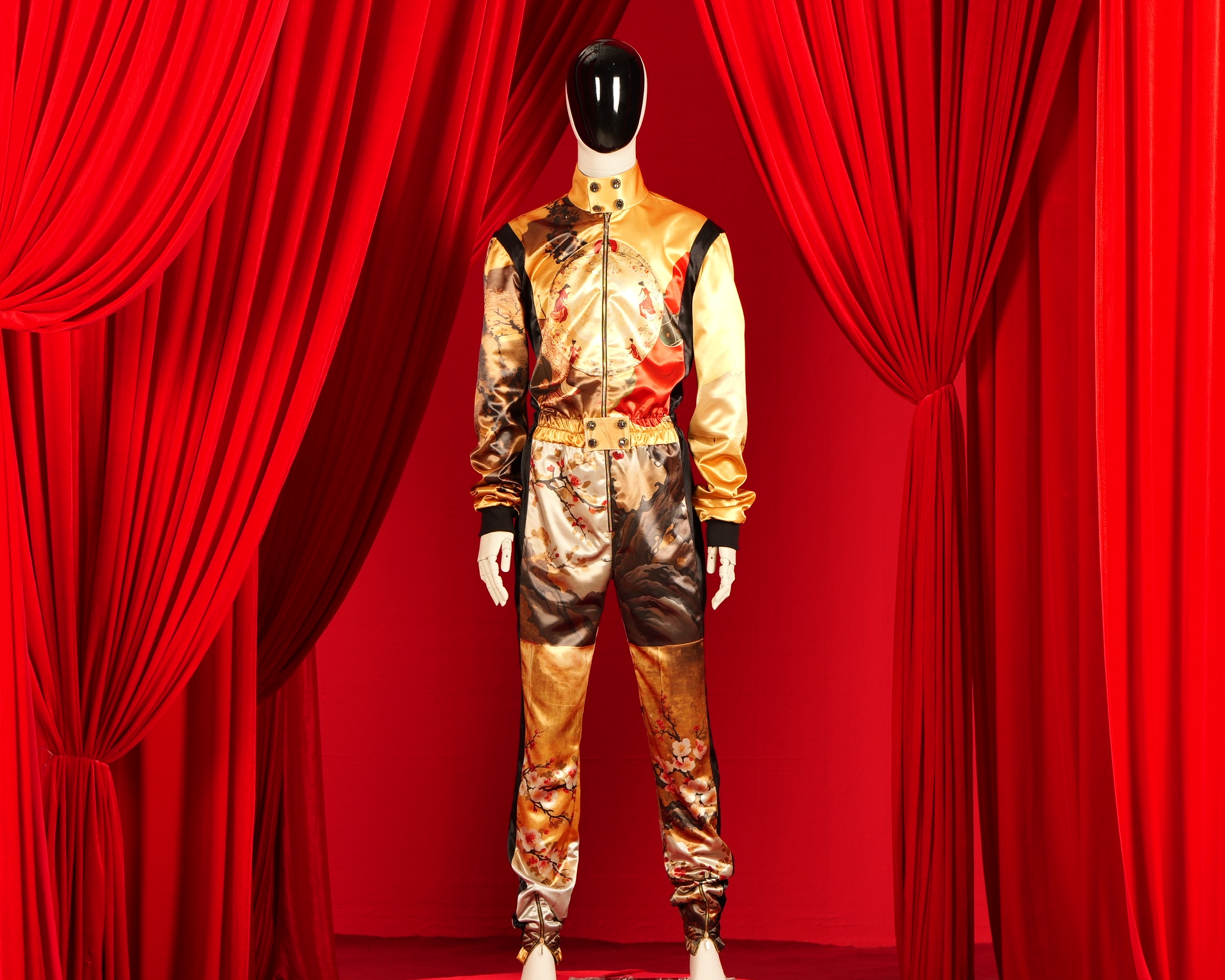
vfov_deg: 16.0
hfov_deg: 20.0
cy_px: 491
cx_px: 610
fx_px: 3481
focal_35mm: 96
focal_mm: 85
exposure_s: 1/125
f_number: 5.6
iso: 100
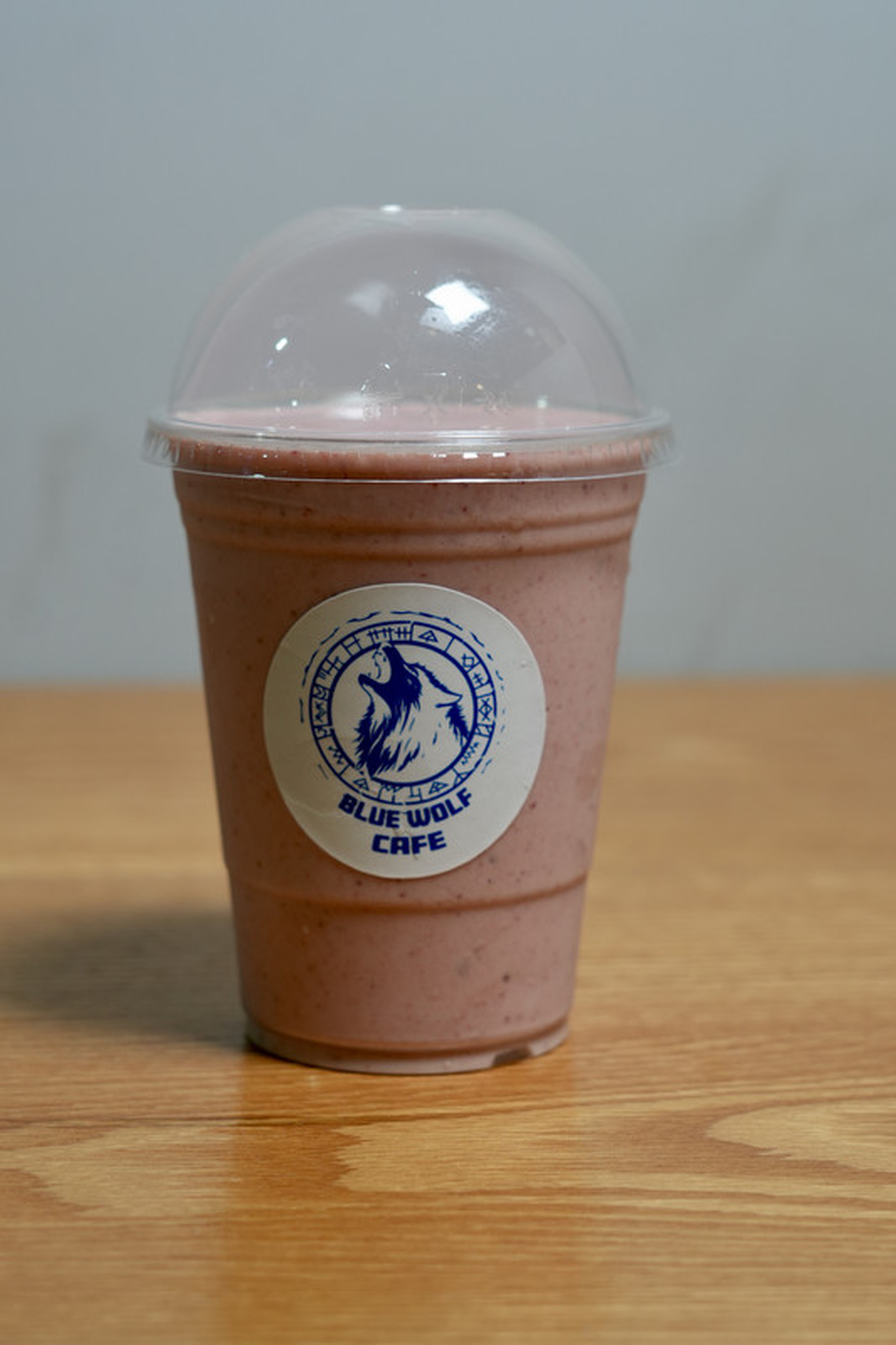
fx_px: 2801
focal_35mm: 75
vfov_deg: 27.0
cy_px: 672
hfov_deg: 18.2
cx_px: 448
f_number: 4
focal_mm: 50
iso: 400
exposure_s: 1/80
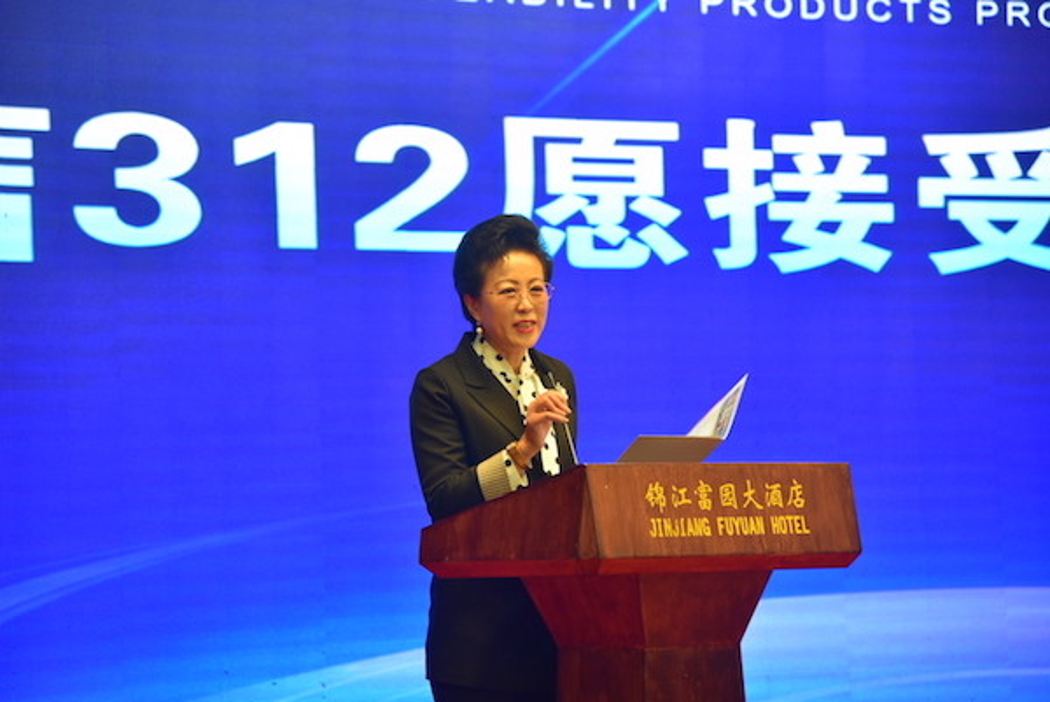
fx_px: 3502
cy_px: 351
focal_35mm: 120
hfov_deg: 17.0
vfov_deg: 11.4
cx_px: 525
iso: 1100
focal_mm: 120
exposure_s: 1/60
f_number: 4
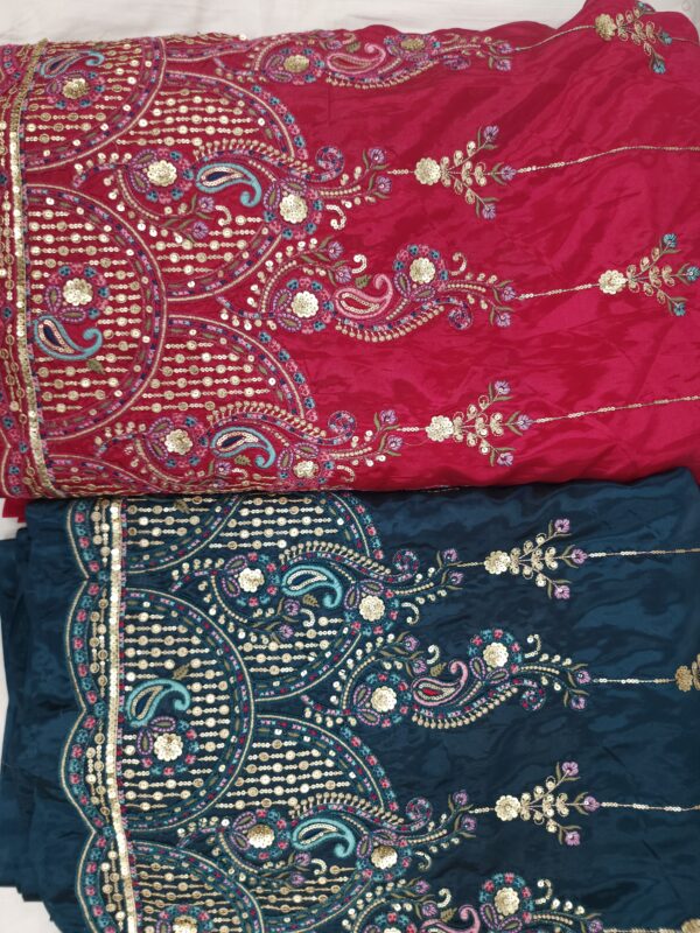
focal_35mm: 23
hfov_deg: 58.9
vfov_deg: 73.9
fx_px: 620
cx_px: 350
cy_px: 466
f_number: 1.8
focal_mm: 6.4
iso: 40
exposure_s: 1/50
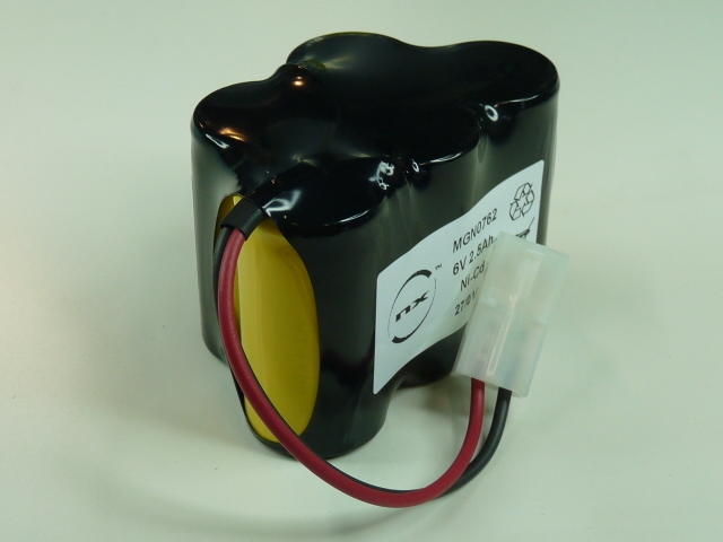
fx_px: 1462
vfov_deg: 21.0
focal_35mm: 70
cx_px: 362
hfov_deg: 27.8
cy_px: 271
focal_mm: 7.1
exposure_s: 1/60
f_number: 3
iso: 100
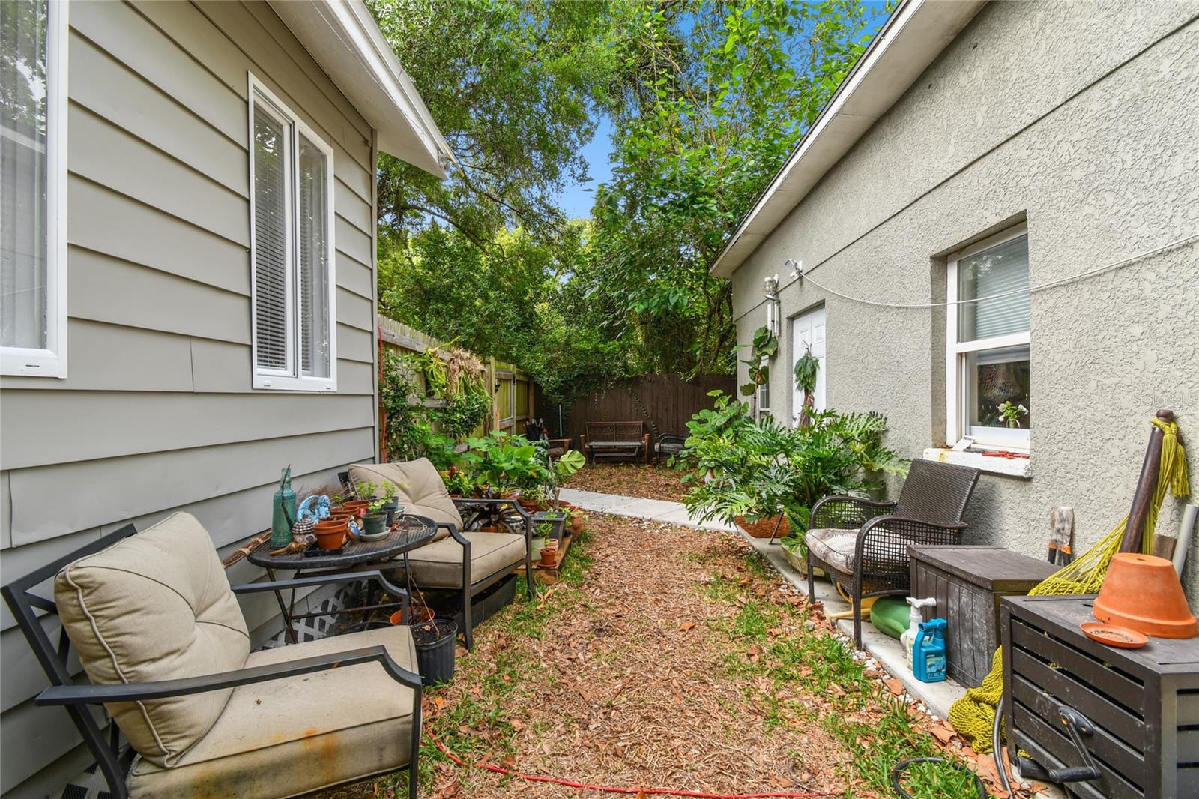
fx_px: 499
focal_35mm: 15
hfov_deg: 100.4
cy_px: 400
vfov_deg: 77.3
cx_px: 600
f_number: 7.1
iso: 100
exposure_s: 1/80
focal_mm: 10
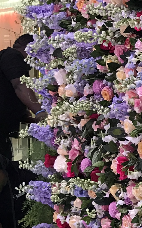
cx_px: 335
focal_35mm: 120
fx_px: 743
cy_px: 112
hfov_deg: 9.7
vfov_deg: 17.4
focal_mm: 3.99
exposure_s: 1/20
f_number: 1.8
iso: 32
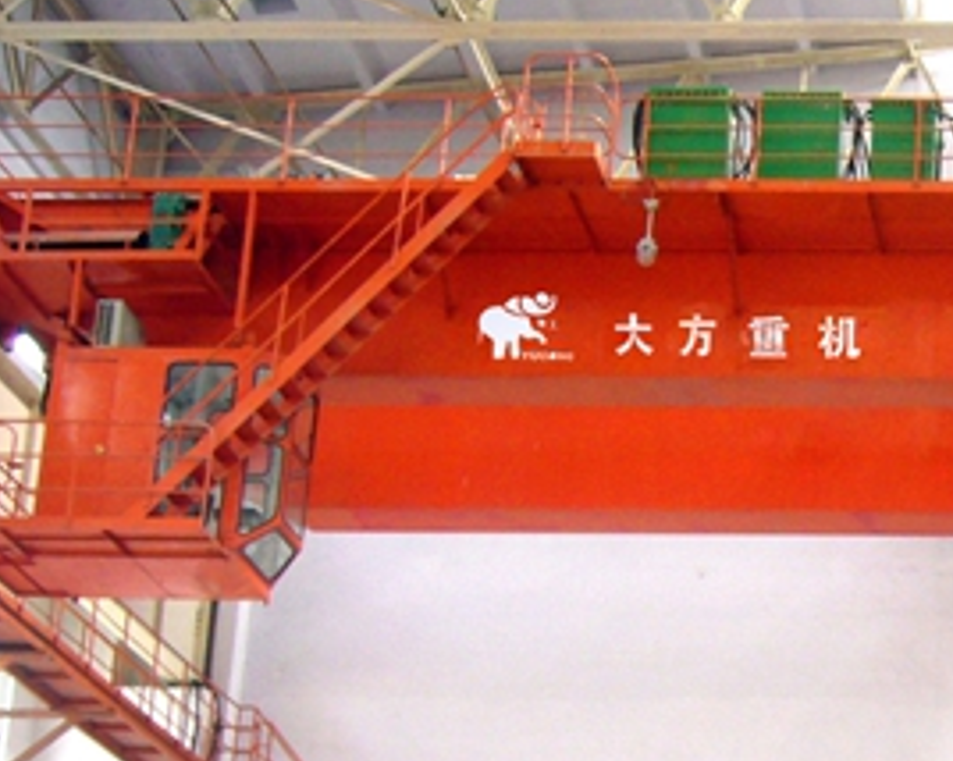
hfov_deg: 17.6
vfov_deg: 14.9
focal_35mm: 102
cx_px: 1234
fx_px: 2875
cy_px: 690
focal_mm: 5.8
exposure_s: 1/60
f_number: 2.8
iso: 80
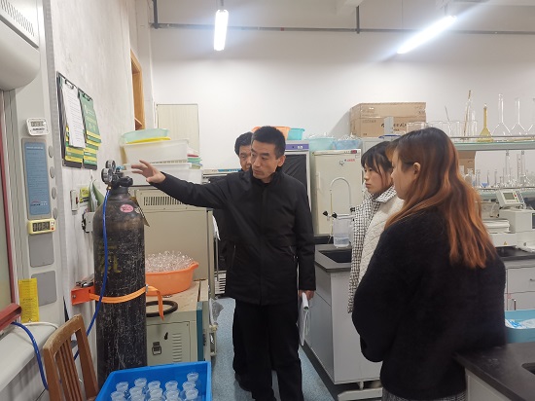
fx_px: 417
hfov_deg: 65.3
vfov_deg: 51.3
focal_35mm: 27
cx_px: 268
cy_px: 200
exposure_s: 1/100
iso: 200
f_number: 1.8
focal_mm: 4.75
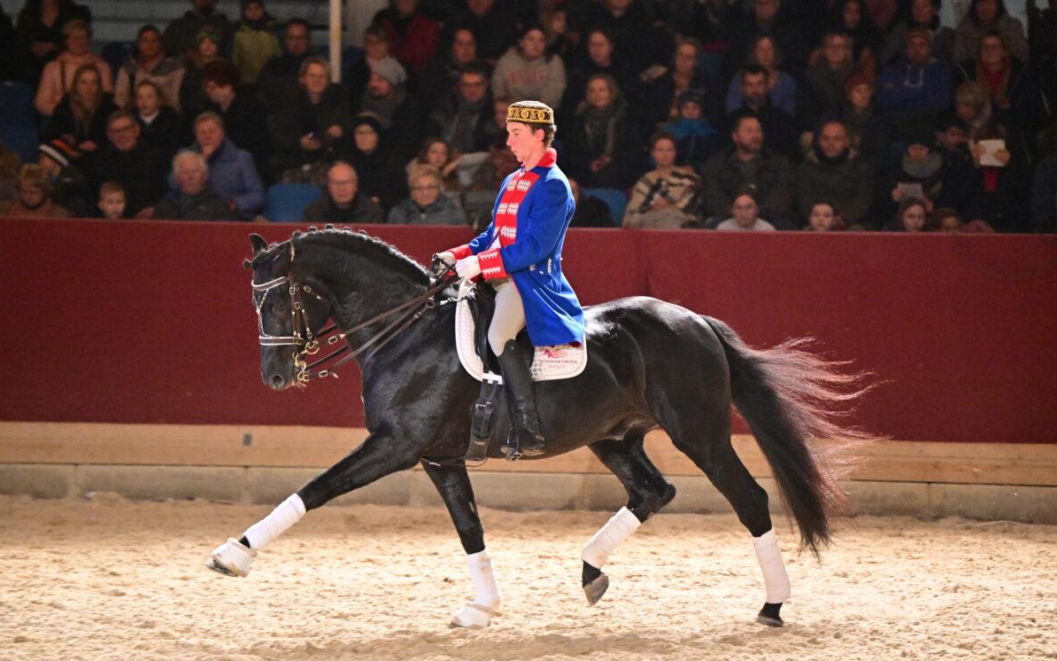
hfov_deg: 12.4
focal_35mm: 169
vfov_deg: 7.8
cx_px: 527
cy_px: 341
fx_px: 4868
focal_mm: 165
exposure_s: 1/250
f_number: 2.8
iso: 8000
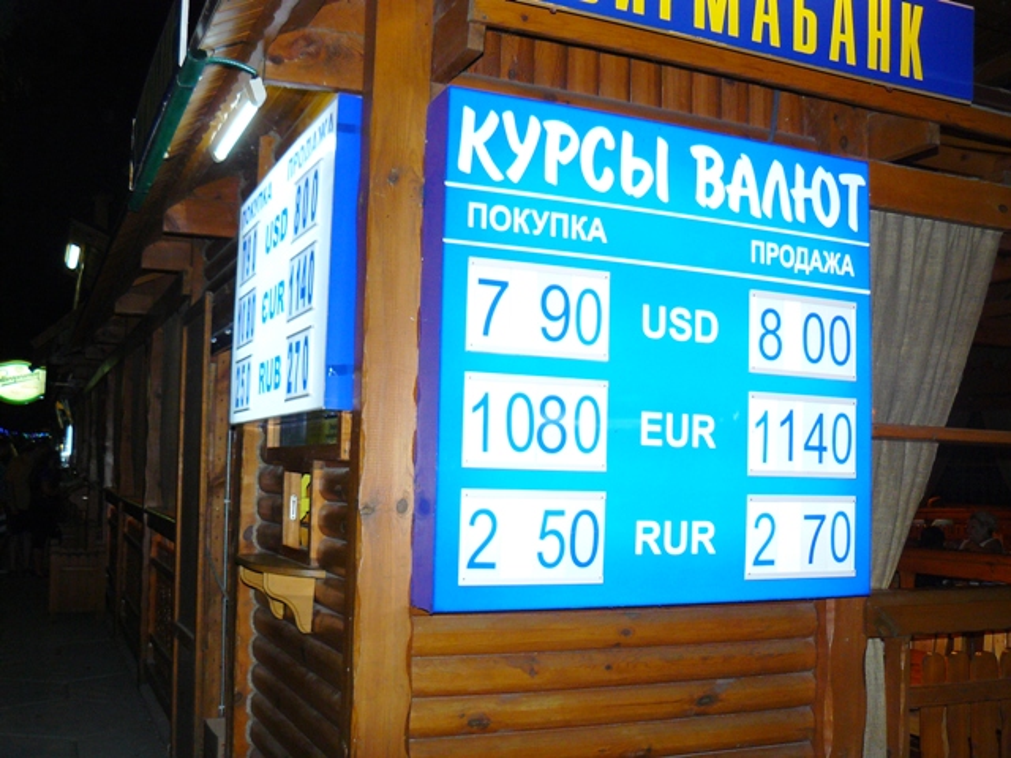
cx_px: 506
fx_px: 1051
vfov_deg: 39.7
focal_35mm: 36
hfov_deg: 51.4
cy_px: 379
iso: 200
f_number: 2.8
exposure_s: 1/30
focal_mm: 6
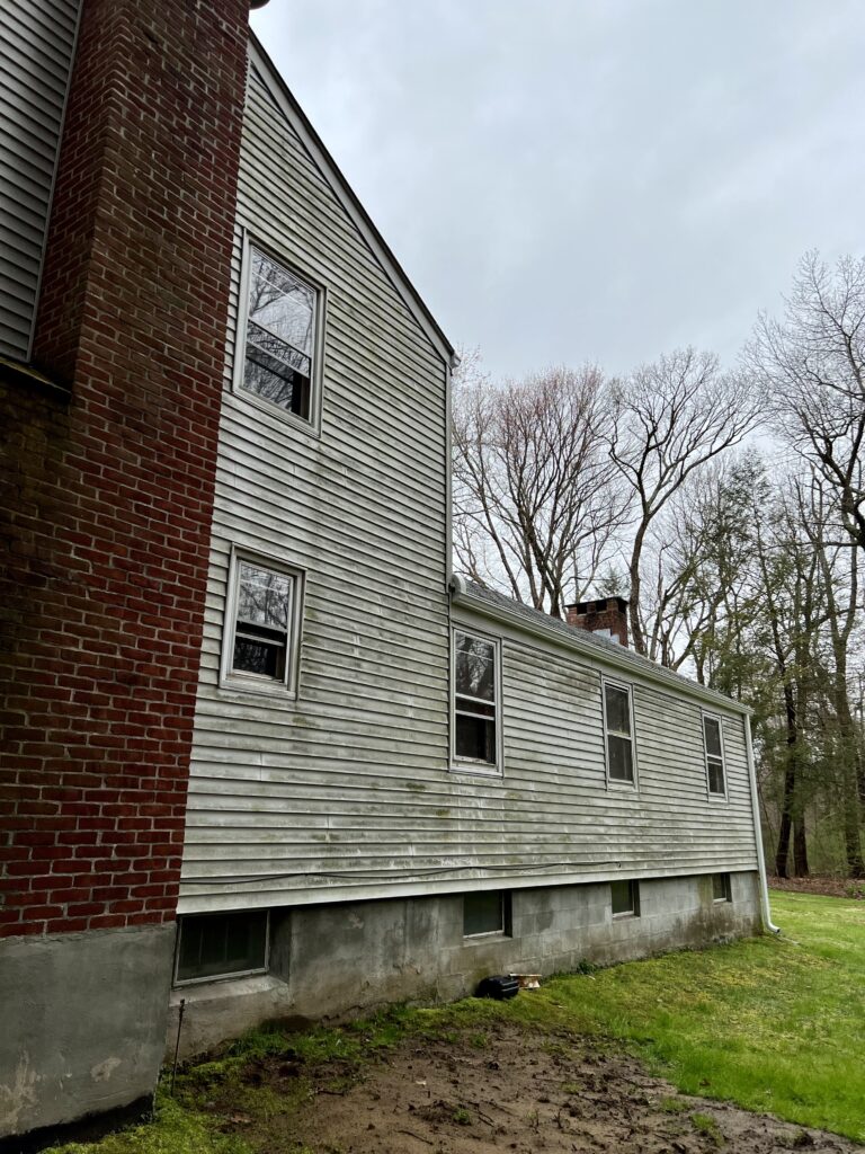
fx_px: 866
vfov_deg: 67.3
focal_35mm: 26
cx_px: 432
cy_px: 577
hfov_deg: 53.1
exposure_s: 1/3704
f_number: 1.5
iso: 50
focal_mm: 5.7
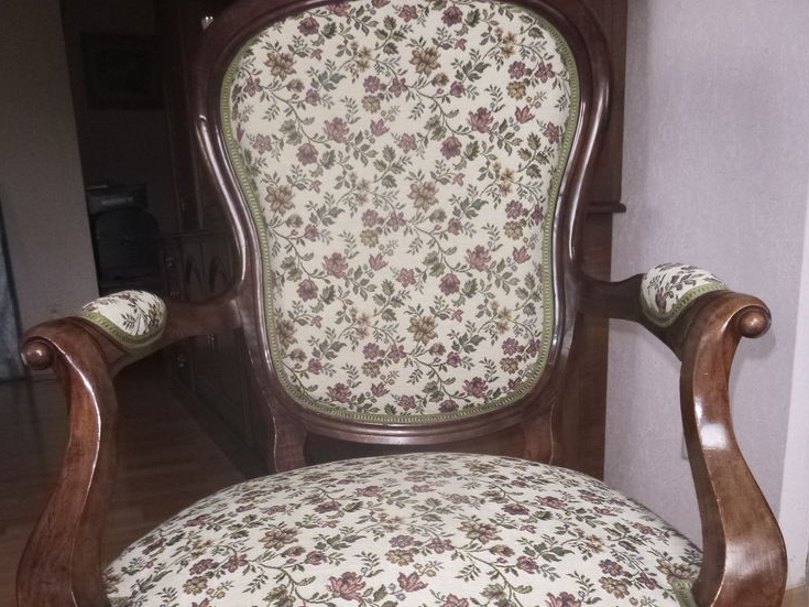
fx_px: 794
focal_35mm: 34
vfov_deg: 40.2
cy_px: 480
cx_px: 407
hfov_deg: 54.0
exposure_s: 1/60
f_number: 3.9
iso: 400
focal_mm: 4.5
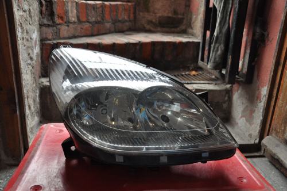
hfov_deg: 57.3
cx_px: 144
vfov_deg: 39.9
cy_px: 96
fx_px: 263
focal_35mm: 33
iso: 1000
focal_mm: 22
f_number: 3.8
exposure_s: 1/30
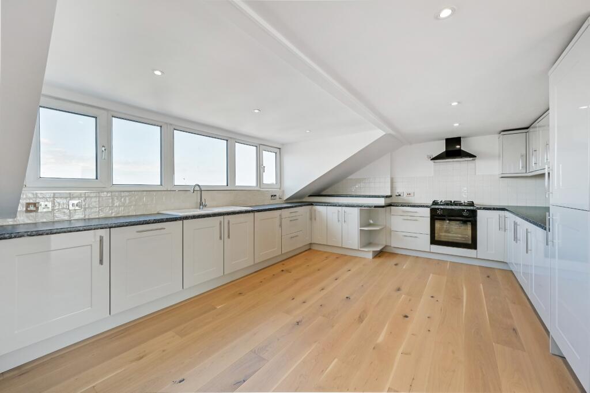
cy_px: 196
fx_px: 229
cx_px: 295
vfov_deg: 81.2
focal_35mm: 14
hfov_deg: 104.3
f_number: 13
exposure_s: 1/25
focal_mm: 14
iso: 320
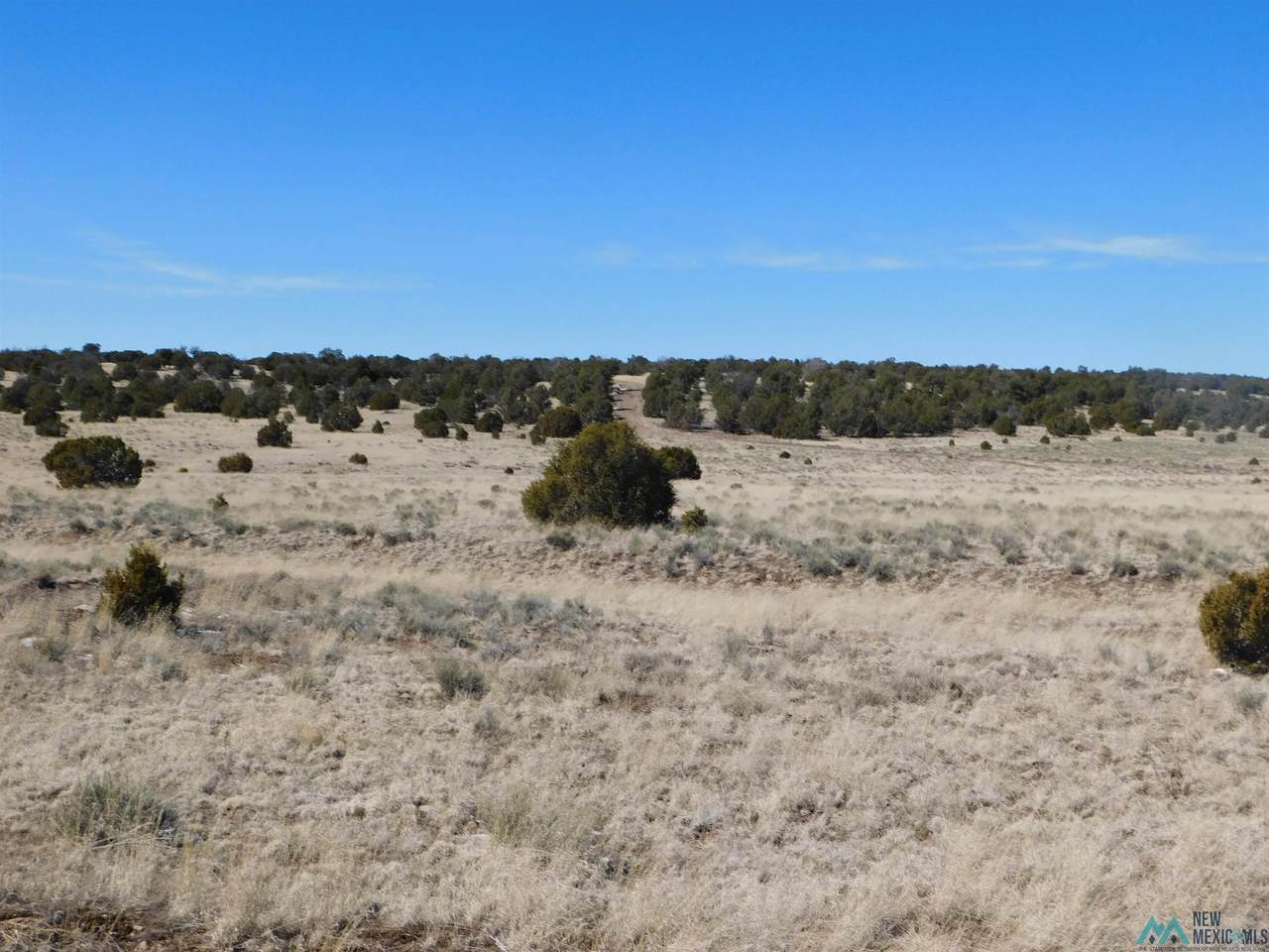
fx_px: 1466
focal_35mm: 40
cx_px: 634
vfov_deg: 36.0
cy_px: 476
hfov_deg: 46.8
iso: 125
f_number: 7.2
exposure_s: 1/400
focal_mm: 7.1
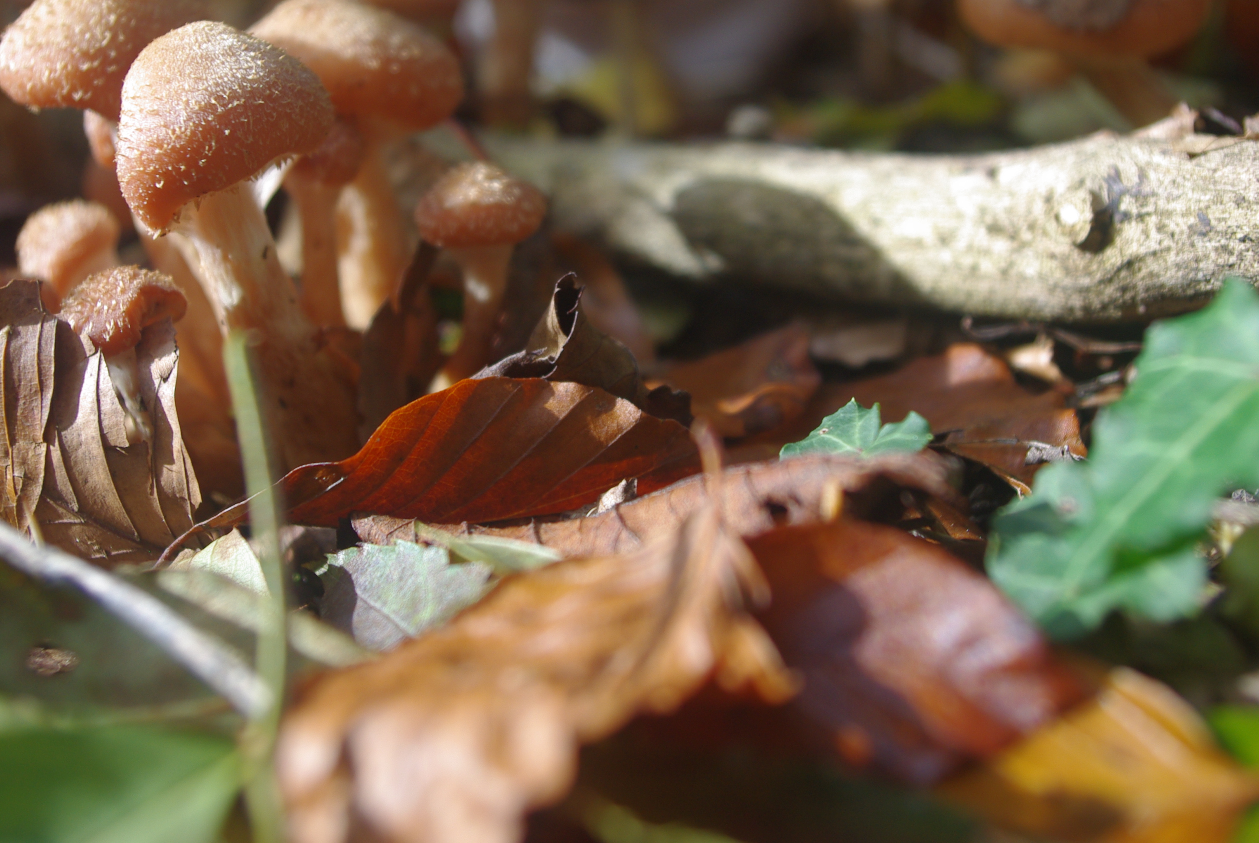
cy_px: 311
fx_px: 1961
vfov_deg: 24.2
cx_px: 613
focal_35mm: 56
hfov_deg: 35.6
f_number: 4
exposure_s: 1/90
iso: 100
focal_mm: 28.13
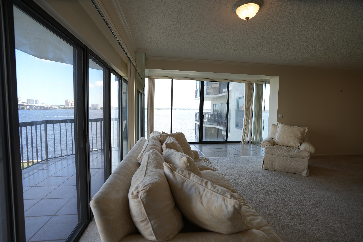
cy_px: 121
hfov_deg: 96.7
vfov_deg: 73.7
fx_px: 161
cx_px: 182
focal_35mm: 16
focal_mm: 16
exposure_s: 1/60
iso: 100
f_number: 4
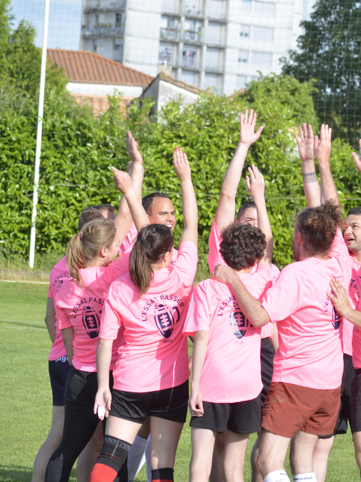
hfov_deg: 7.4
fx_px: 2795
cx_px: 276
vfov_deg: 9.8
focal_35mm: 201
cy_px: 241
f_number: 5.6
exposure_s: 1/350
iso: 125
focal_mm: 92
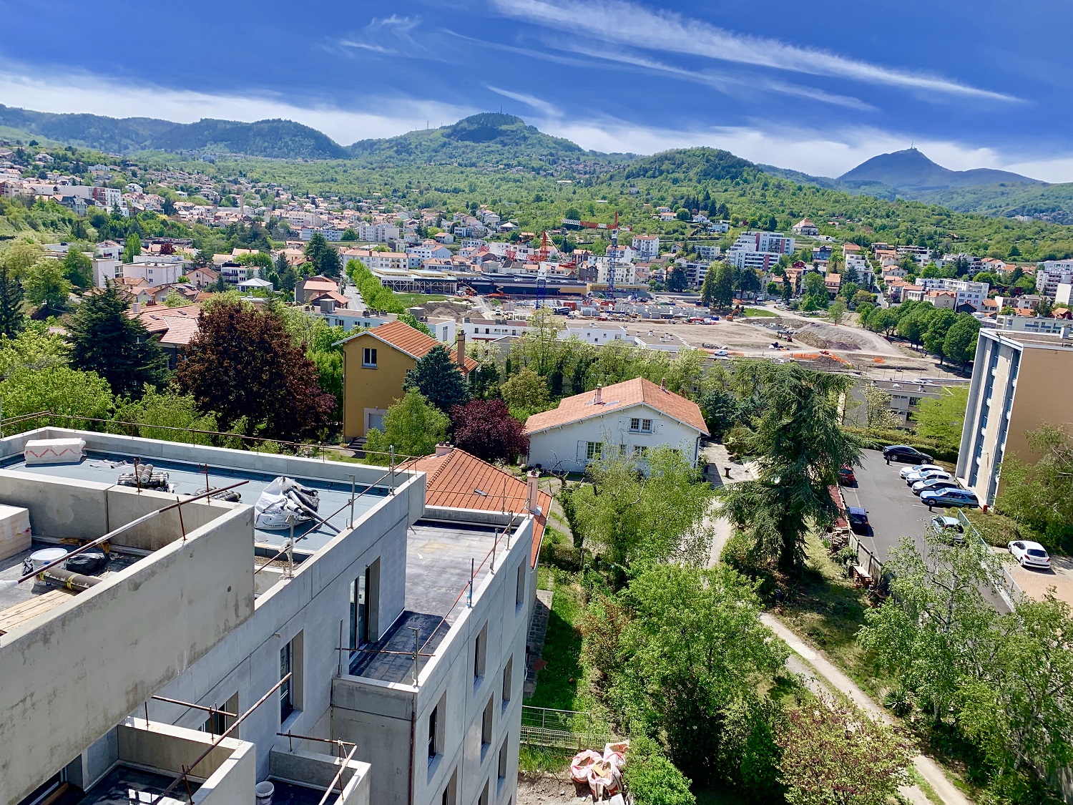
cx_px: 536
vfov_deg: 53.1
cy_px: 402
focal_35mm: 26
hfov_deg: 67.3
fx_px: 806
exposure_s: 1/1916
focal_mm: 4.25
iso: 25
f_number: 1.8
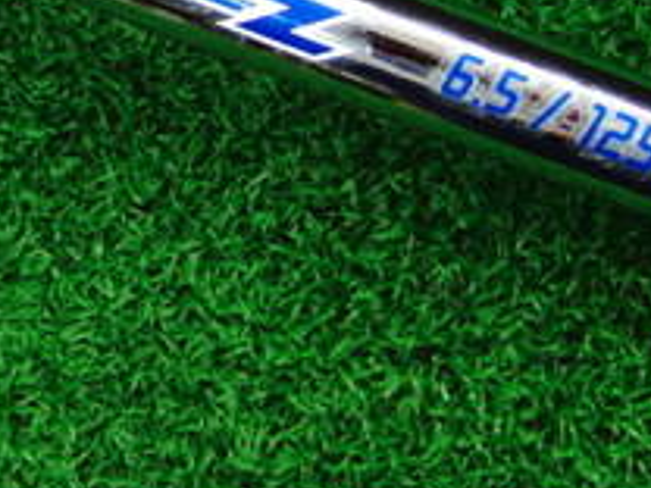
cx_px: -110
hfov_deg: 16.6
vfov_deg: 12.5
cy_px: -169
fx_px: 2144
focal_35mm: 114
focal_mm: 6.42
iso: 400
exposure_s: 1/40
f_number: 3.6
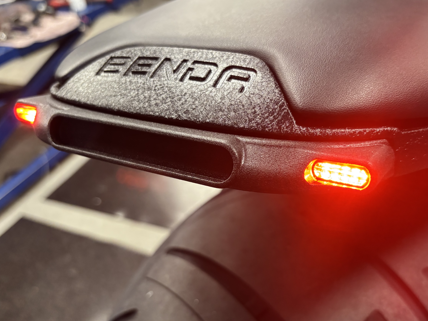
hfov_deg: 55.2
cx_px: 242
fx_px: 408
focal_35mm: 33
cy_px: 176
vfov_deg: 42.9
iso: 250
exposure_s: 1/50
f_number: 1.6
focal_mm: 5.96
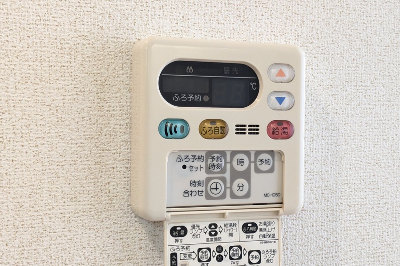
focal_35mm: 60
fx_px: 667
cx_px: 221
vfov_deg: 22.6
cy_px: 135
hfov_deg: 33.4
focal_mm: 5.43
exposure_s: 1/60
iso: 566
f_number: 1.89
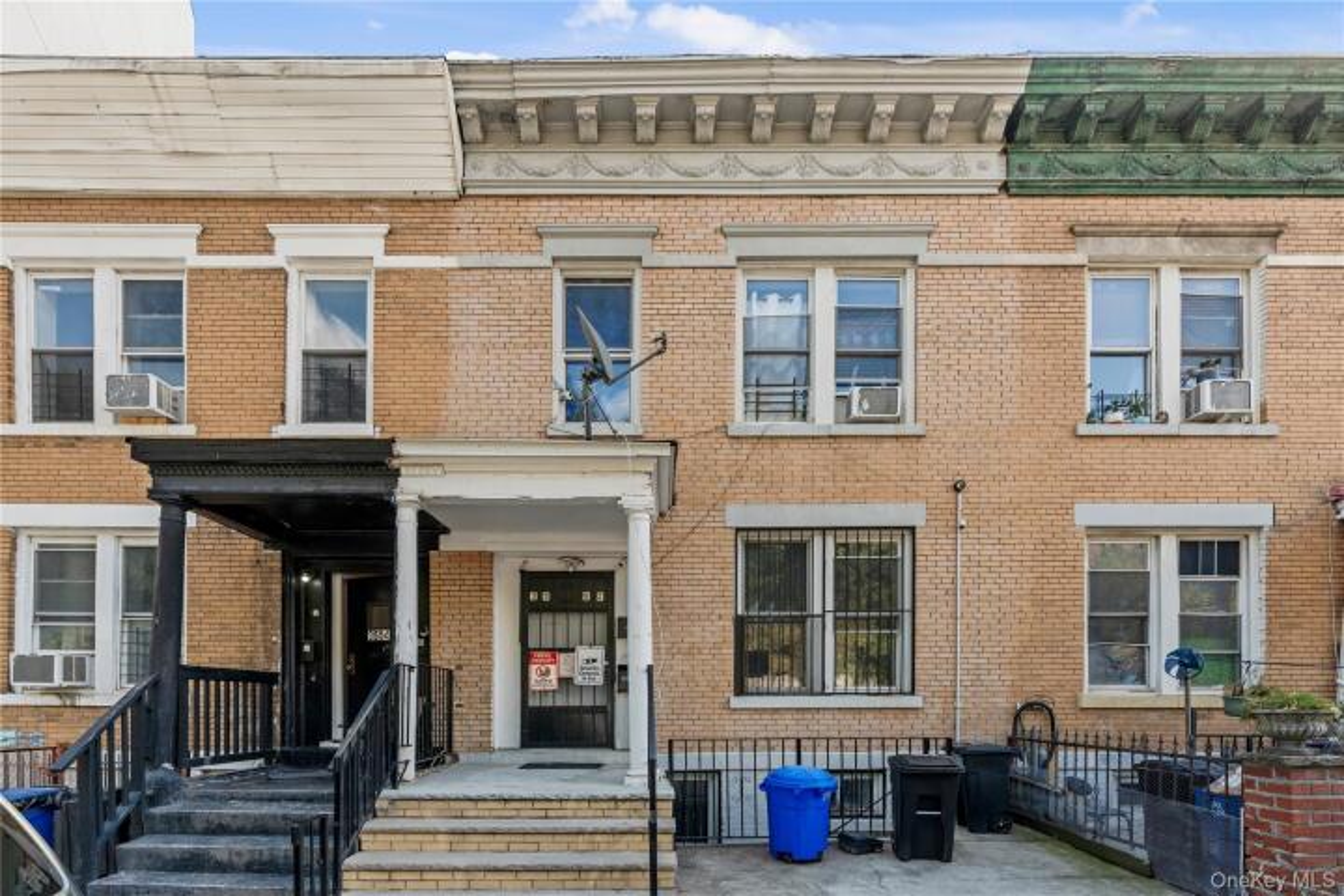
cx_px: 672
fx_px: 597
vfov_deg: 73.7
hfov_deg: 96.7
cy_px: 448
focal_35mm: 16
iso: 400
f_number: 8
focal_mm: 16
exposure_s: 1/40
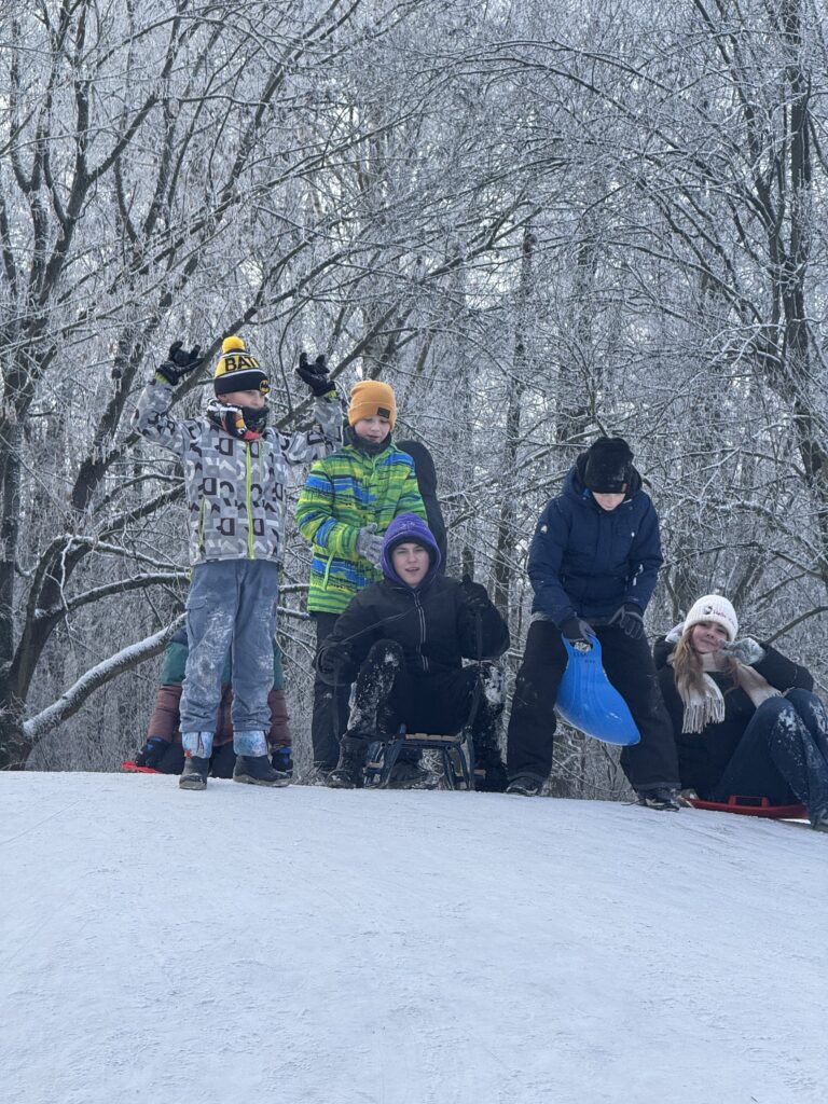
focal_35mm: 120
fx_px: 3827
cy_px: 552
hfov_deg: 12.3
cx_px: 414
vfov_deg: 16.4
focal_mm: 15.66
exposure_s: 1/402
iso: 50
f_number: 2.8
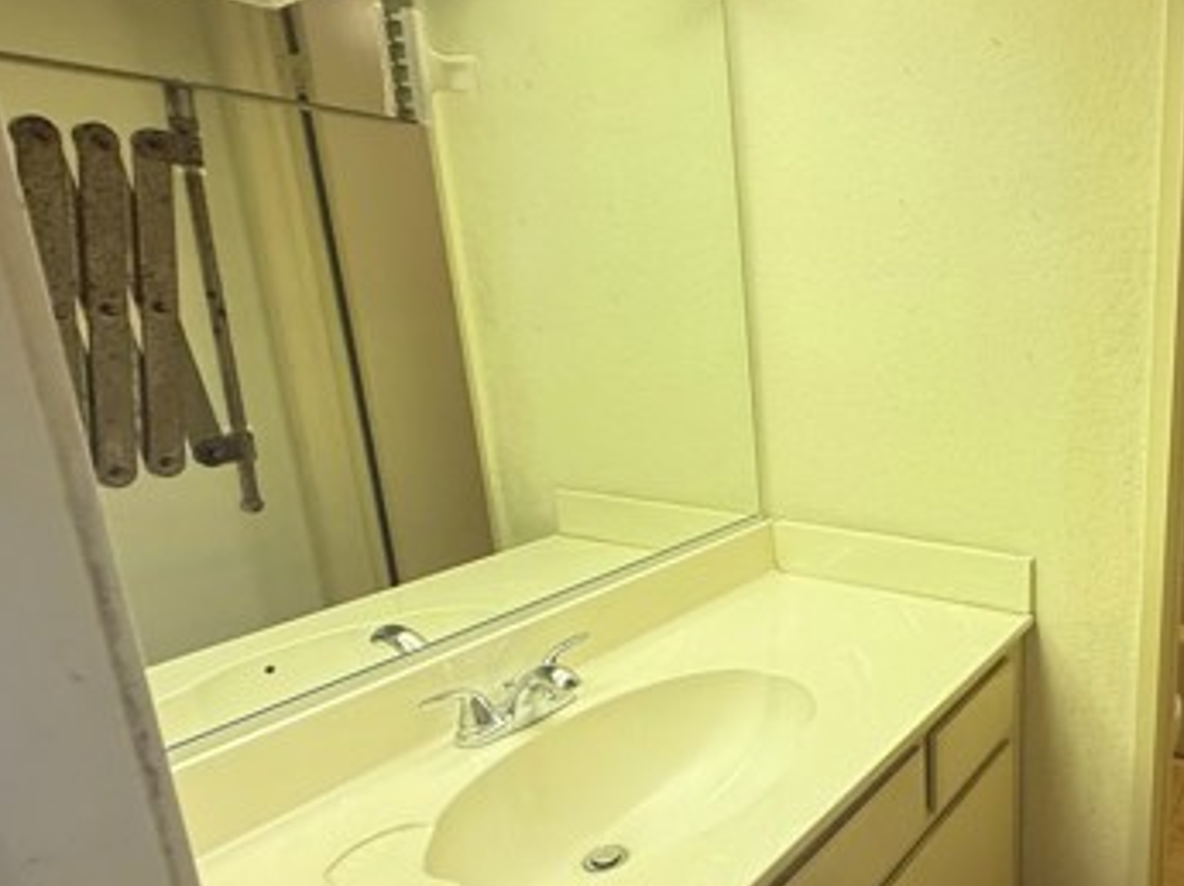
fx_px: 888
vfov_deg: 52.9
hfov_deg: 58.8
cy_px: 474
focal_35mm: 26
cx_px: 1036
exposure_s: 1/60
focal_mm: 2.22
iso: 400
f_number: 2.2
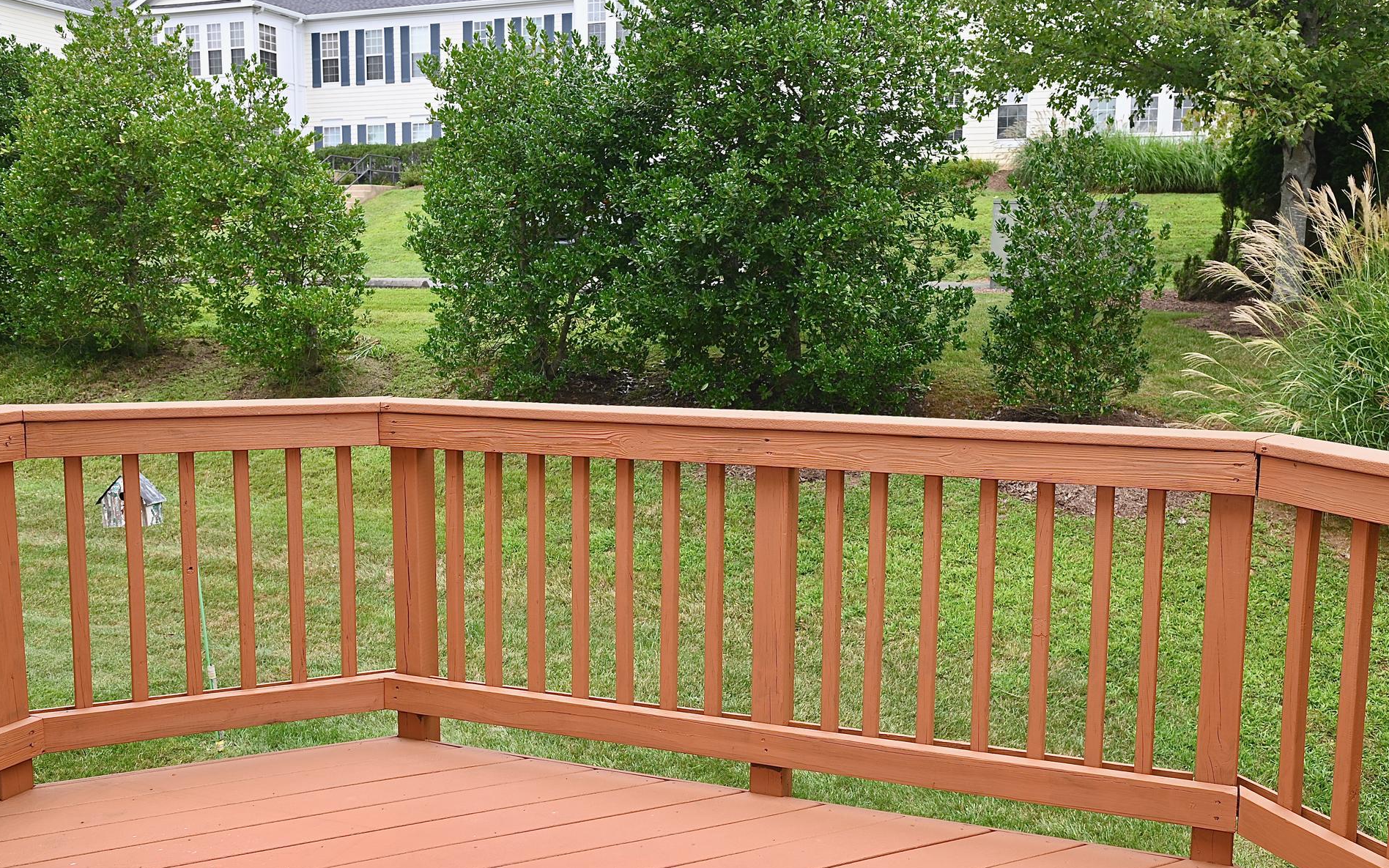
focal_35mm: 33
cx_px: 736
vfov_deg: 38.3
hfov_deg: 58.1
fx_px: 1249
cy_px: 433
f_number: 10
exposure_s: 1/30
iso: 100
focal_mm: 30
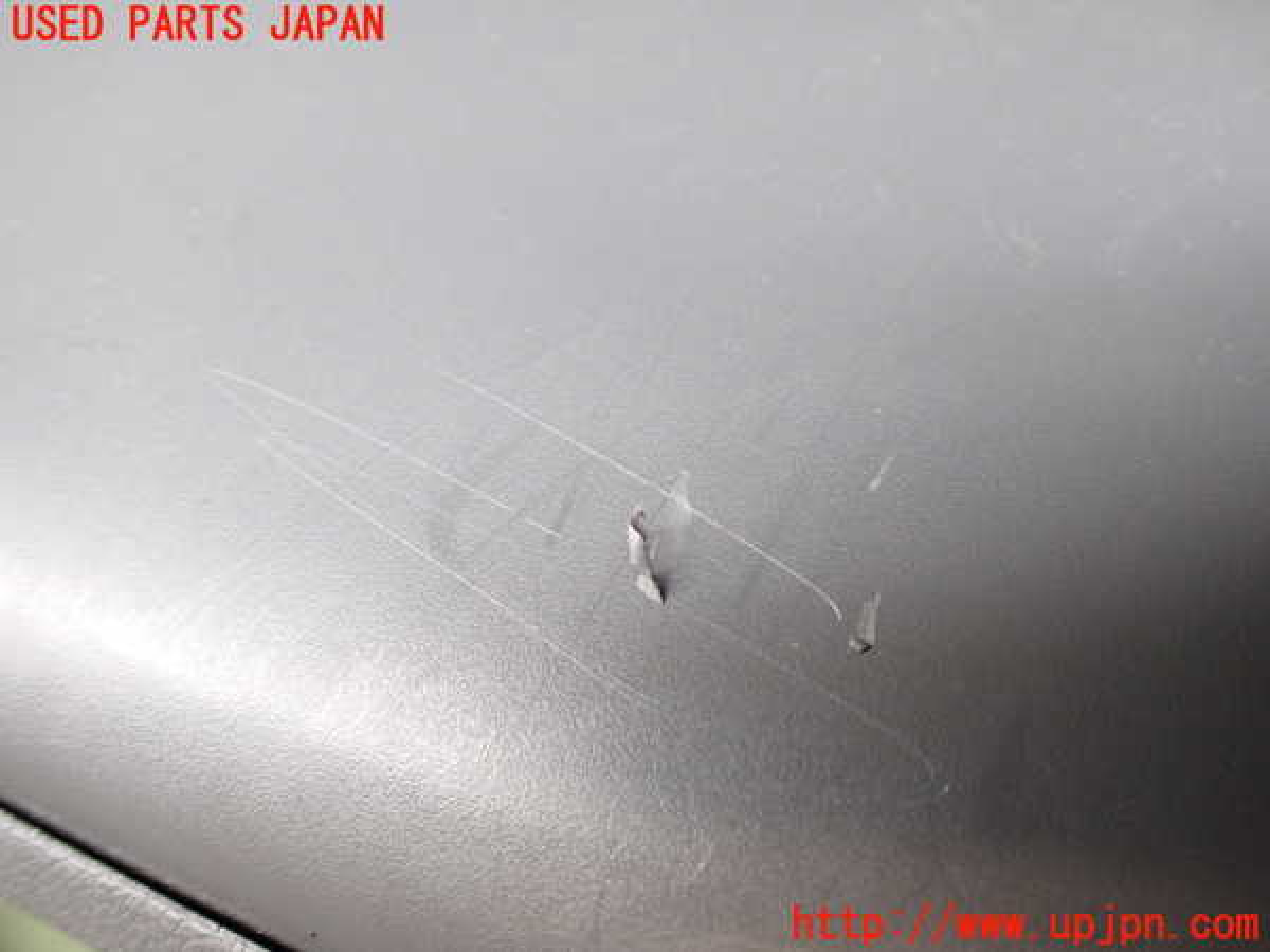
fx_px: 1101
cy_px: 476
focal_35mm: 30
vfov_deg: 46.8
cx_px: 635
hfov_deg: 60.0
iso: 400
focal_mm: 5.4
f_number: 2.3
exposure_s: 1/125
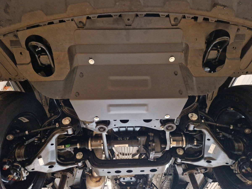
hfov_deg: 73.9
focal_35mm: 23
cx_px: 126
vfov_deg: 58.9
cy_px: 94
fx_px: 167
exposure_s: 1/25
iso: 1600
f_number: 1.8
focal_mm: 5.4
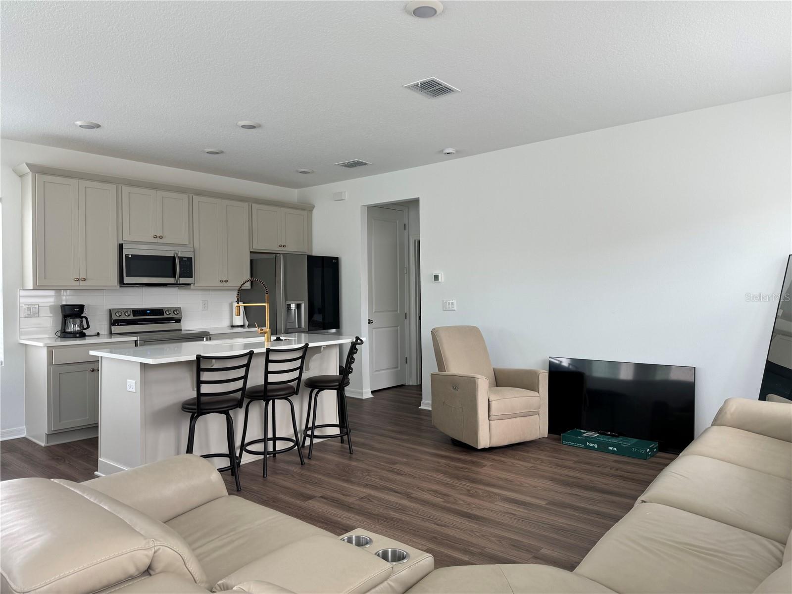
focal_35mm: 24
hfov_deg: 71.6
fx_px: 549
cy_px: 297
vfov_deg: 56.8
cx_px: 396
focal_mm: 6.76
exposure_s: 1/121
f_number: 1.78
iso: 50
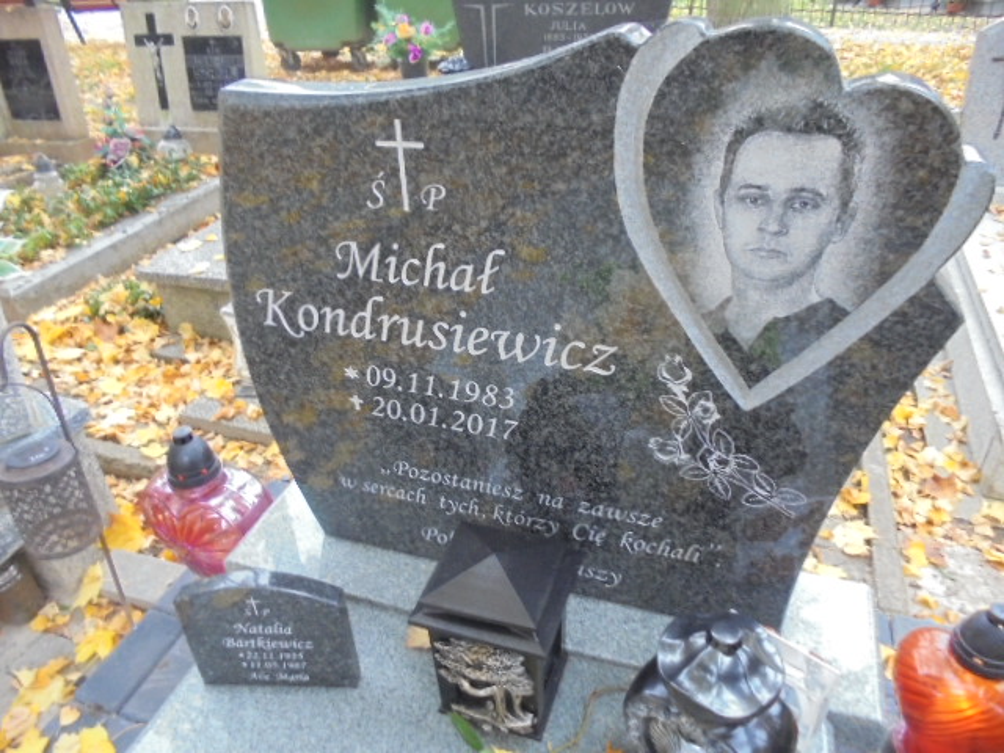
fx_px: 754
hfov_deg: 67.3
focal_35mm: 26
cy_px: 376
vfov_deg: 53.1
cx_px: 502
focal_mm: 4.6
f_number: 3.5
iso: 400
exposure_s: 1/25
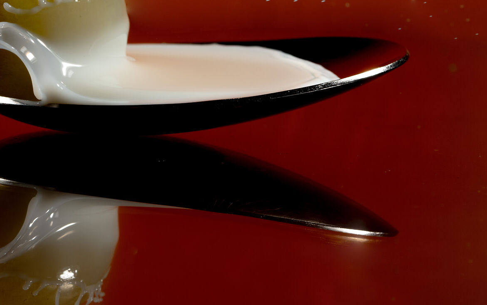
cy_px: -5
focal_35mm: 220
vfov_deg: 6.0
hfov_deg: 9.5
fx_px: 2921
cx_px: 99
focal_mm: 105
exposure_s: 1/200
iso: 100
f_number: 16
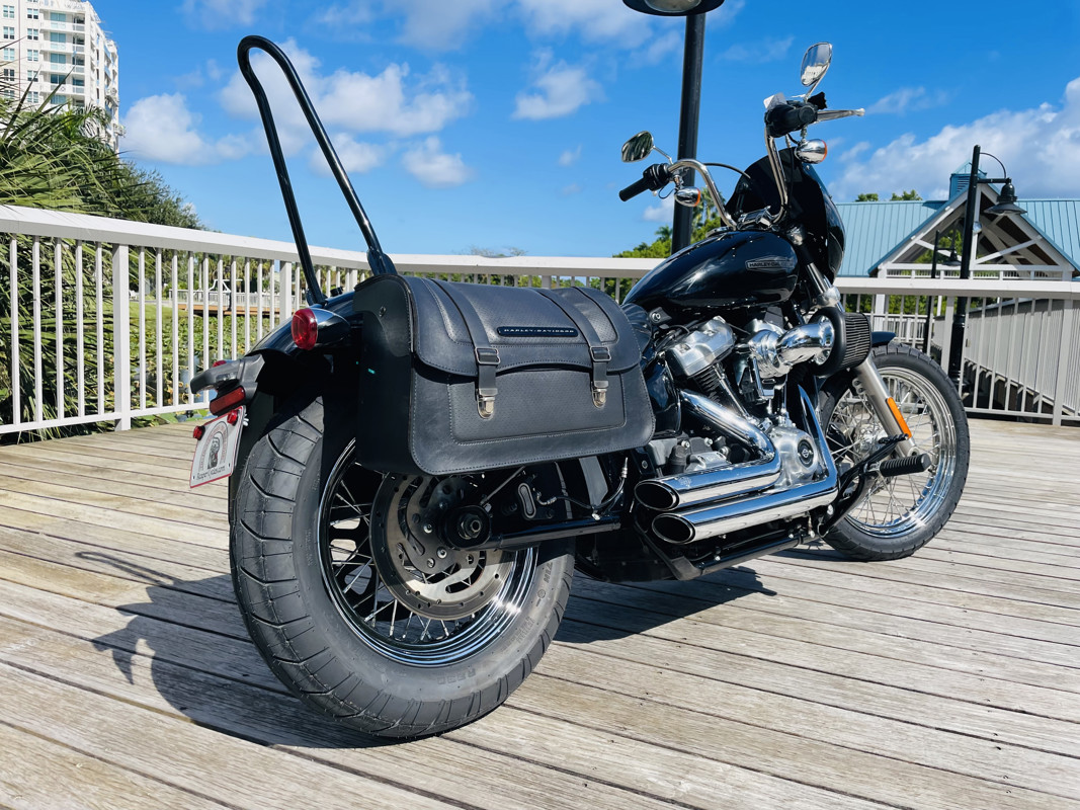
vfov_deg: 53.1
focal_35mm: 26
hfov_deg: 67.3
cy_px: 405
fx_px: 811
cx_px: 540
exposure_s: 1/3401
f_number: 1.6
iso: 32
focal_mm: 4.2
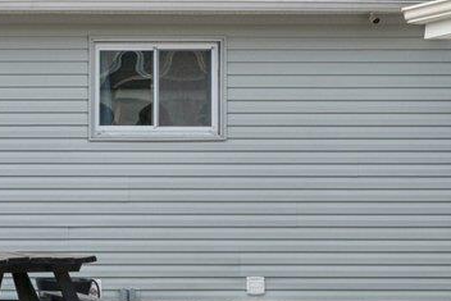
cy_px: 218
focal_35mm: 128
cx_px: -381
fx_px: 1604
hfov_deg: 14.1
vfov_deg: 10.7
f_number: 9
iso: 200
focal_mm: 22
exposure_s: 1/400
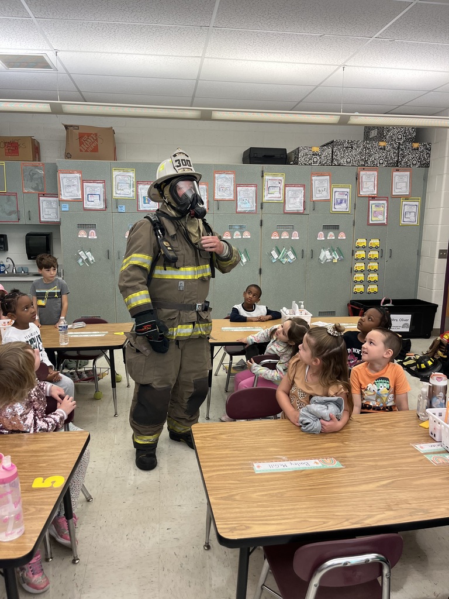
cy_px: 300
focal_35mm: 26
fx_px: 450
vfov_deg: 67.3
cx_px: 224
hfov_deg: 53.1
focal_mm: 5.1
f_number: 1.6
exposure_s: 1/120
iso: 125
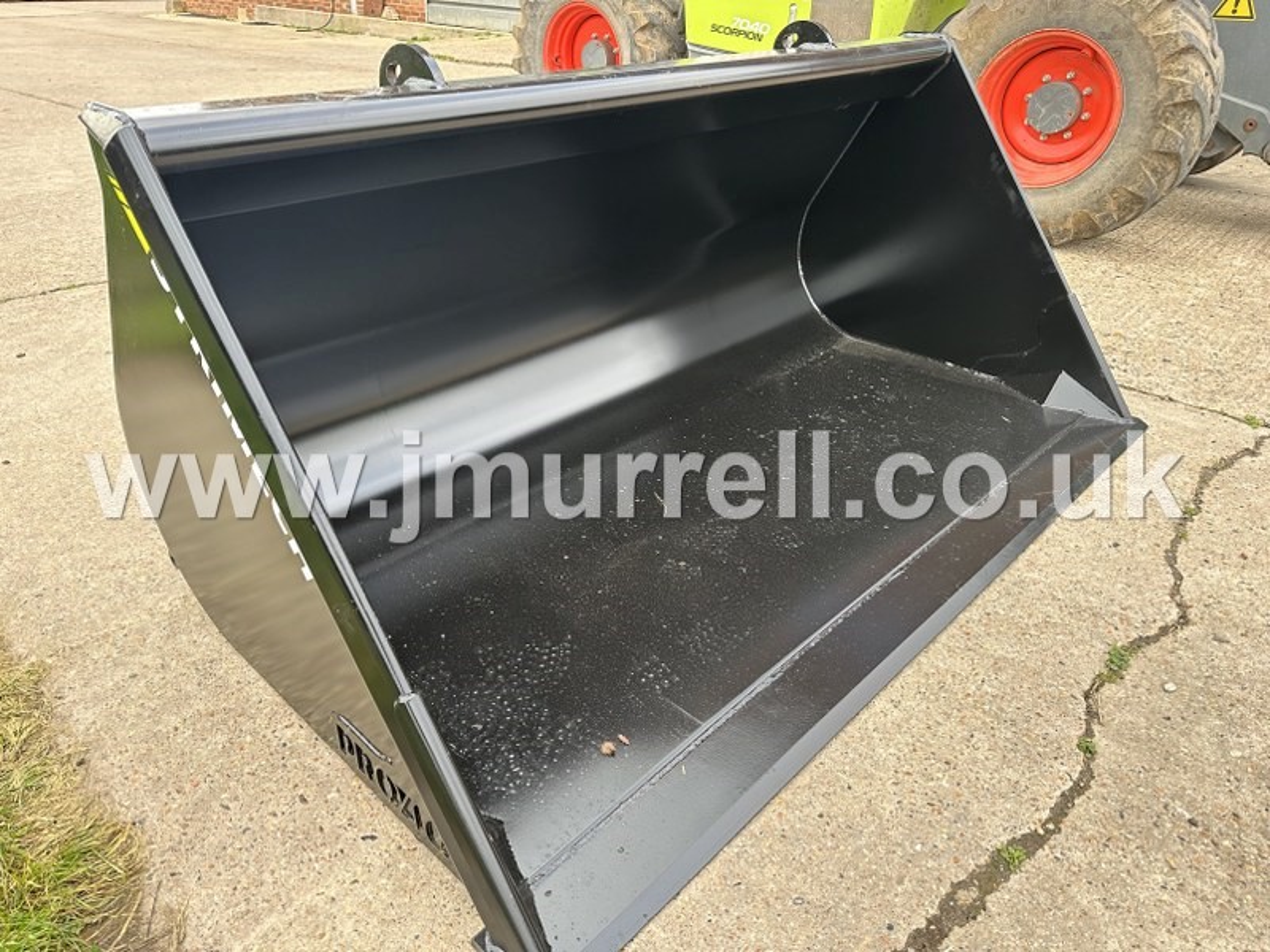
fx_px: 881
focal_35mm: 24
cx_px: 635
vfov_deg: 56.8
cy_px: 476
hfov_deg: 71.6
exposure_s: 1/121
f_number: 1.78
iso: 160
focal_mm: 6.86
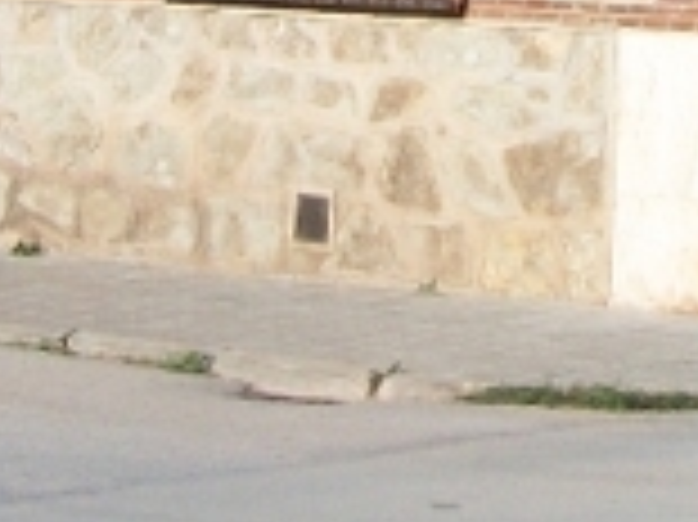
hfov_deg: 9.6
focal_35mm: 203
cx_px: 784
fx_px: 4090
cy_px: -668
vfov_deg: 7.0
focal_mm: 6.3
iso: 80
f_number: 5.6
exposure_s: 1/400
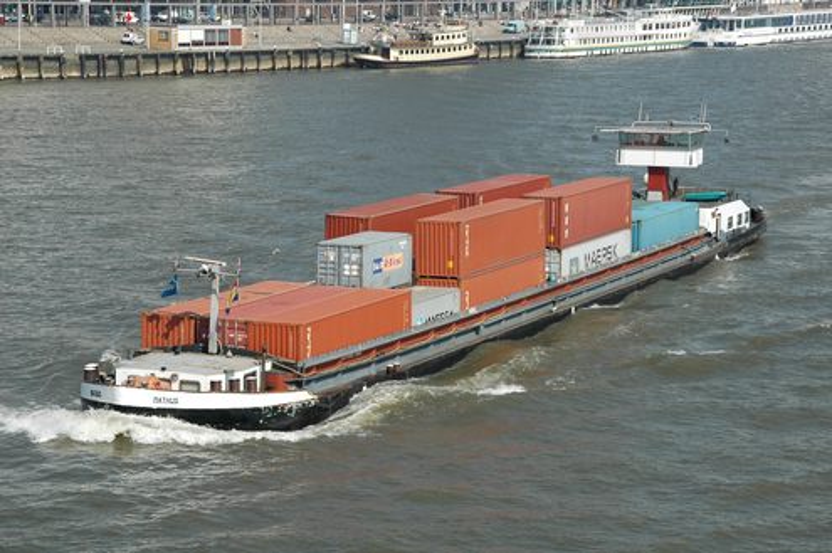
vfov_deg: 14.0
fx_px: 2251
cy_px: 276
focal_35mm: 98
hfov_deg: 20.9
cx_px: 416
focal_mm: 65
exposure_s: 1/320
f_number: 11
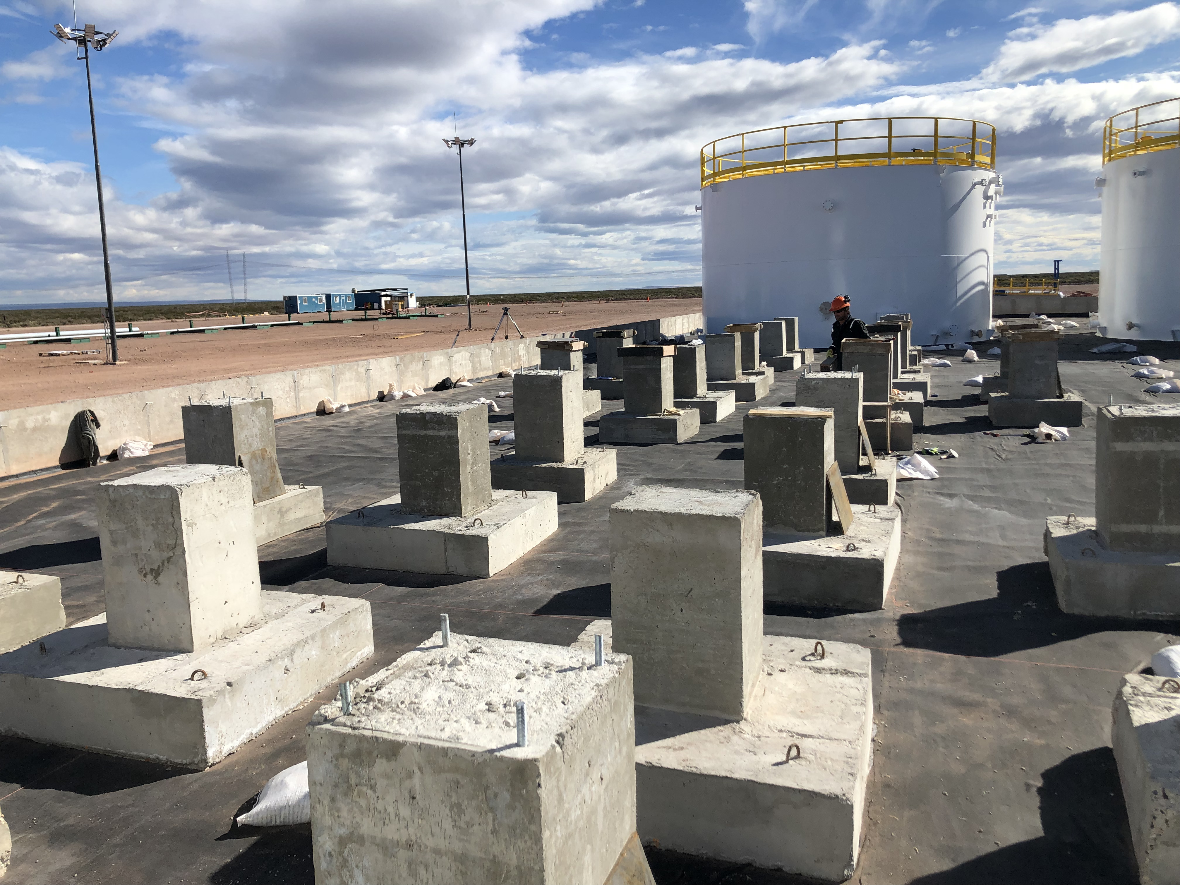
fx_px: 954
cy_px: 442
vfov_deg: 49.7
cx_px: 590
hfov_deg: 63.4
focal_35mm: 28
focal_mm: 3.99
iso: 20
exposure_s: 1/3003
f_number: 1.8
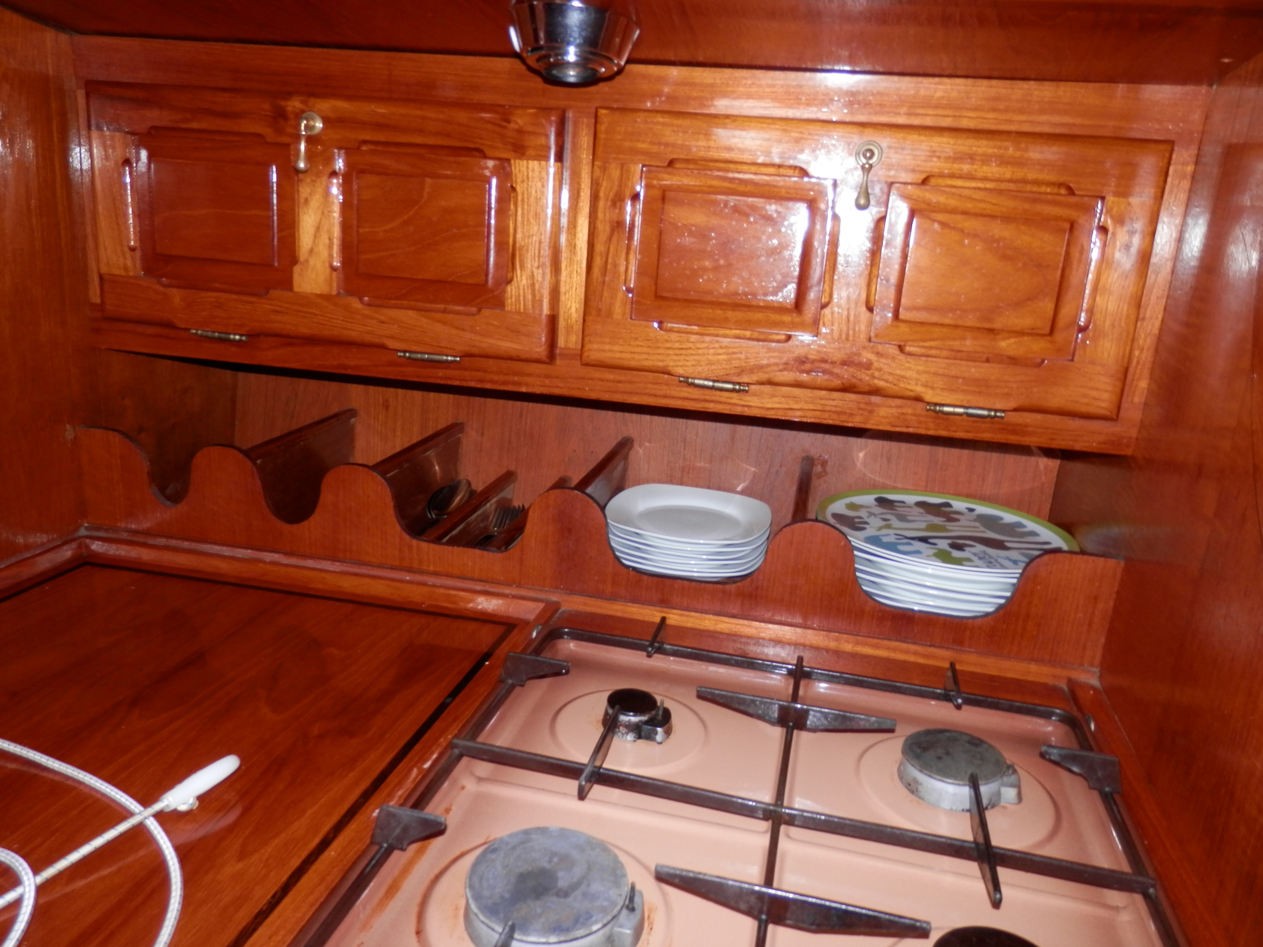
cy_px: 474
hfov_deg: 69.4
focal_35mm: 25
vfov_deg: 54.9
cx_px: 632
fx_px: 912
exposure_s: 1/30
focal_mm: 4.5
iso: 100
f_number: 3
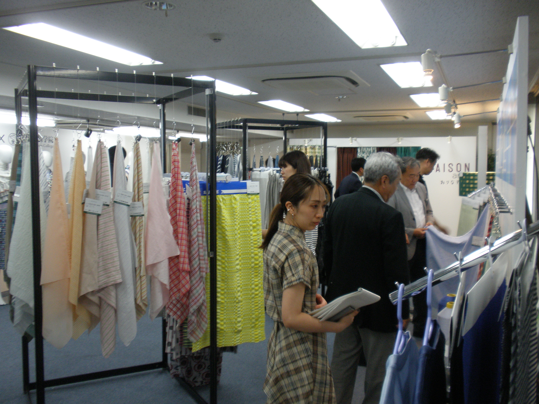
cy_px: 202
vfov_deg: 38.7
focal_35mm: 37
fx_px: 576
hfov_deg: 50.1
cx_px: 270
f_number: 3.5
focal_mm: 6.6
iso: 100
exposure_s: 1/30
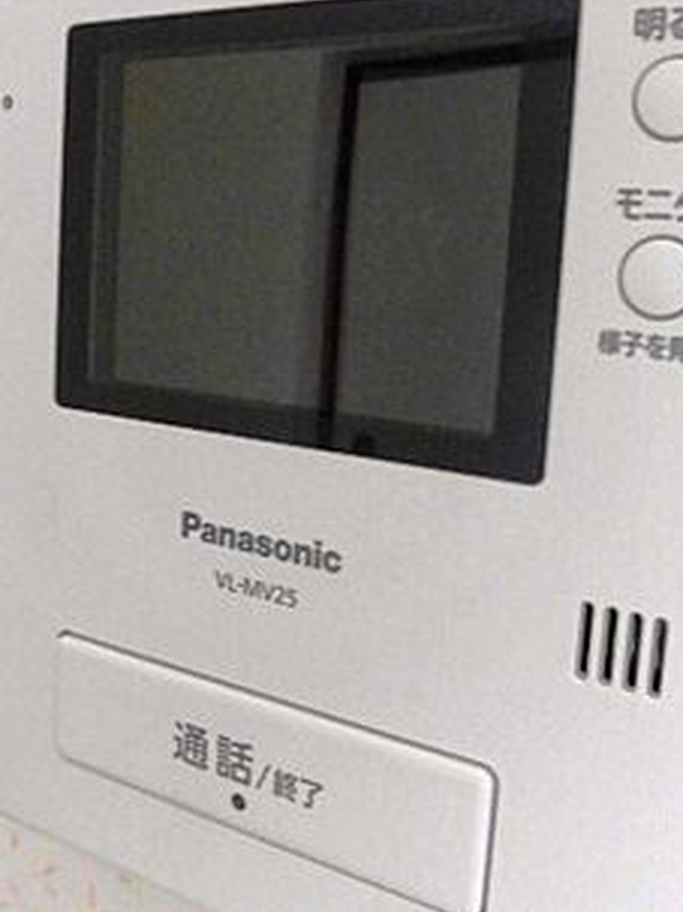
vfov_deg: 48.7
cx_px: 325
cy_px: 373
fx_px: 1000
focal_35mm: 38
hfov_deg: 37.7
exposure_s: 1/30
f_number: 3.1
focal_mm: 4.3
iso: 400
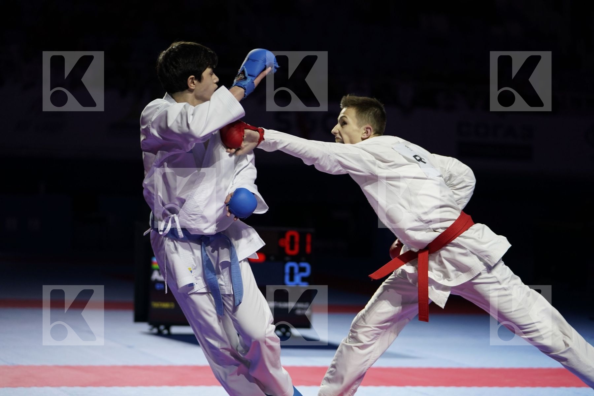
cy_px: 198
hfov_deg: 19.6
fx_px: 1716
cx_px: 297
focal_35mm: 104
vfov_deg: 13.2
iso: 1250
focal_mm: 104
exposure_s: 1/1000
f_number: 2.8
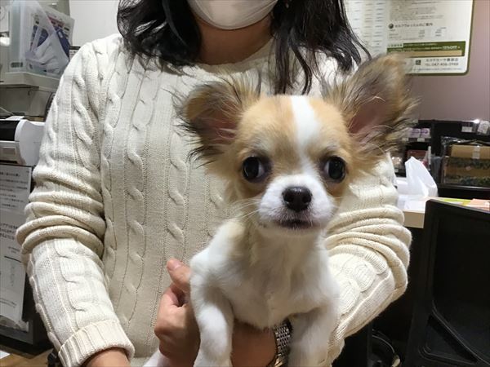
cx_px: 245
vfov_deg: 45.4
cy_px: 184
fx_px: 439
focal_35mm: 31
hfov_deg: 58.4
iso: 40
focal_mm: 3.3
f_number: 2.4
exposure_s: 1/30
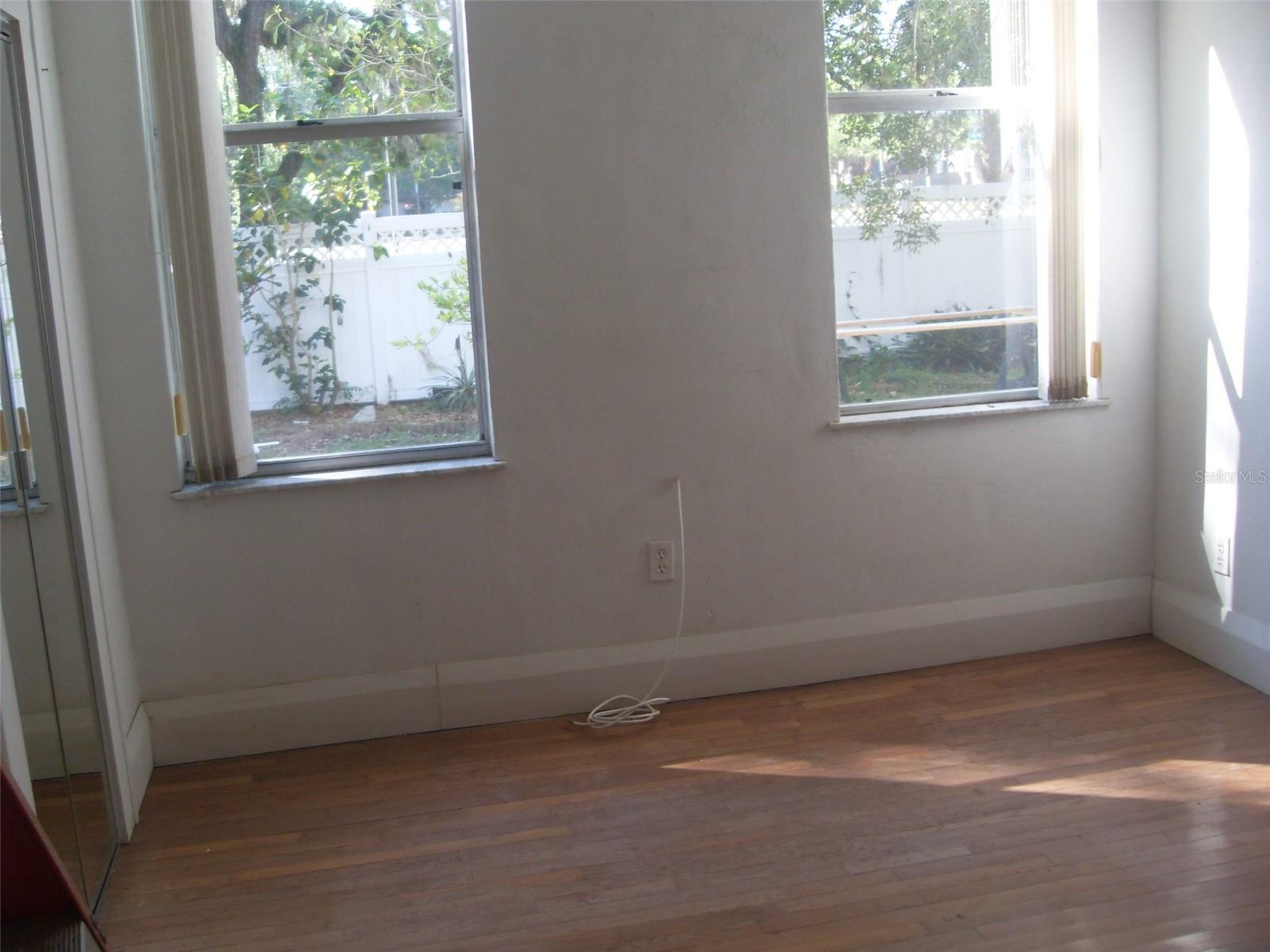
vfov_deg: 38.7
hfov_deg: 50.1
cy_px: 476
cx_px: 635
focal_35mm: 37
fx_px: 1357
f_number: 2.8
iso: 100
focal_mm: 6.3
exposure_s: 1/90
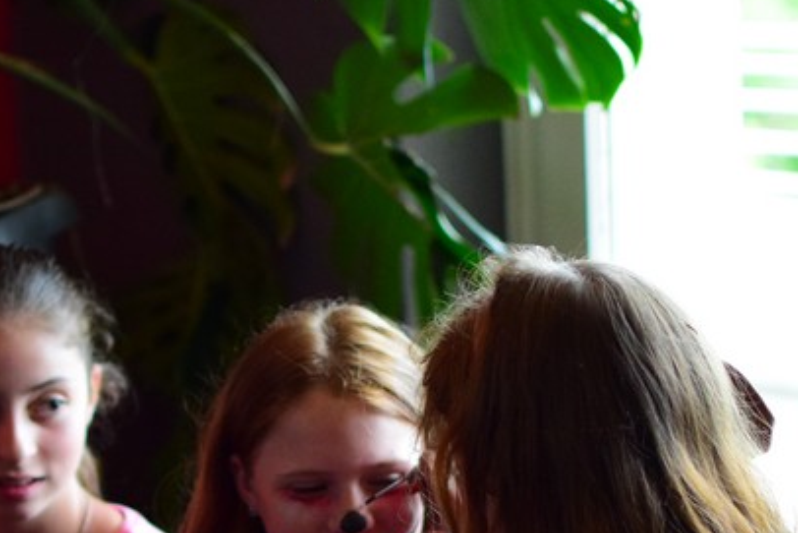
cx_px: 297
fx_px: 2933
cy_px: 501
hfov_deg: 15.5
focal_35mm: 132
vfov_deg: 10.3
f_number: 1.8
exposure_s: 1/320
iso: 1600
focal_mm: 35
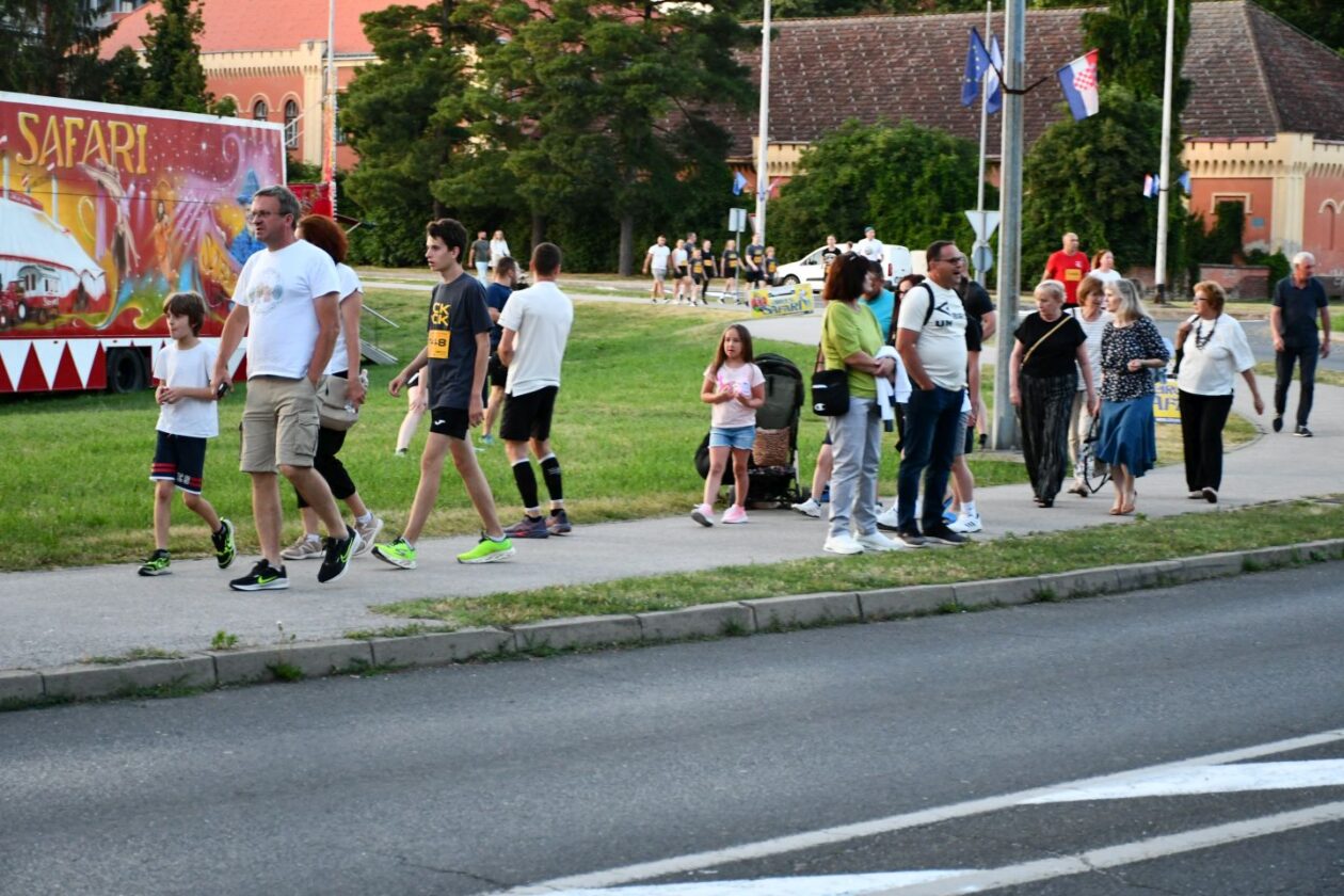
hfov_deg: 26.0
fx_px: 2912
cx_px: 672
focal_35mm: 78
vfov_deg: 17.5
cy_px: 448
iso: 1800
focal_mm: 52
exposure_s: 1/125
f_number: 4.8
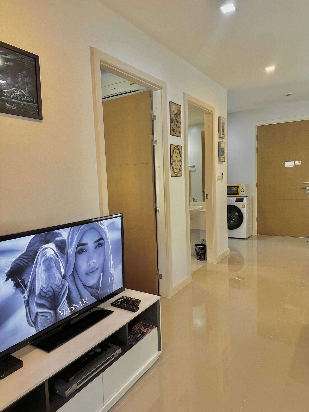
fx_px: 286
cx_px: 154
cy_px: 206
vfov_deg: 71.6
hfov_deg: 56.8
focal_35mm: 24
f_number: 1.78
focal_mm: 6.86
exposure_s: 1/50
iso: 160
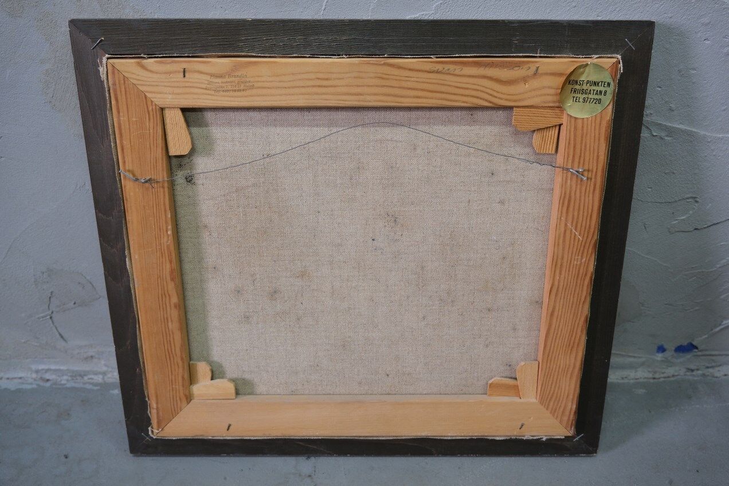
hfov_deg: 57.2
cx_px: 364
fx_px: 668
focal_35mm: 33
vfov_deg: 40.0
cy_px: 243
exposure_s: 1/30
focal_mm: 22.3
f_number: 4
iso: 1250
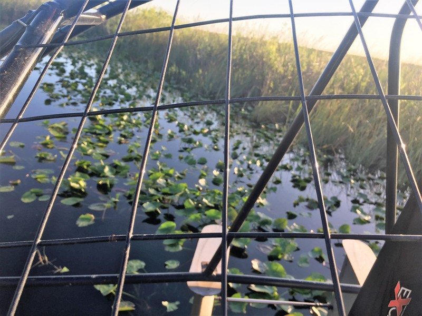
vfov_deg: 48.2
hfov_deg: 61.7
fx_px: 354
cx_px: 211
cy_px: 158
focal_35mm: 29
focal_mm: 4.15
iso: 25
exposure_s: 1/340
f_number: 2.2
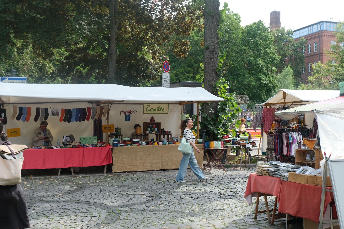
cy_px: 114
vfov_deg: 28.6
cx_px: 172
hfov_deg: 41.9
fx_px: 449
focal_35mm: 47
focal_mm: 31.4
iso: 320
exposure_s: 1/400
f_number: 4.7
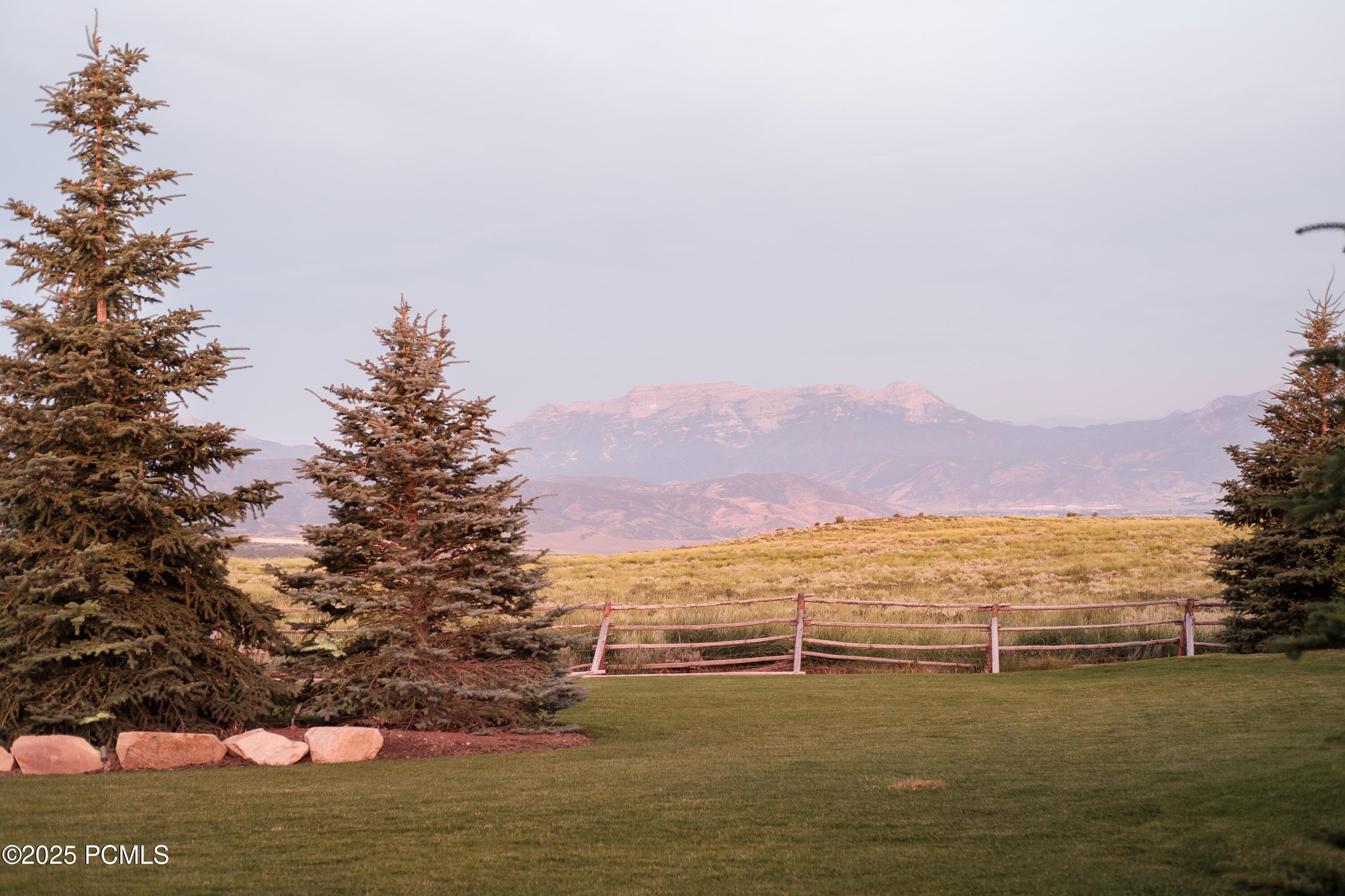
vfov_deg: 25.5
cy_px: 448
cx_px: 672
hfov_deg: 37.5
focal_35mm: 53
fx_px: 1980
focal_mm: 35
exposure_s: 1/6
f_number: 2.8
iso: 200
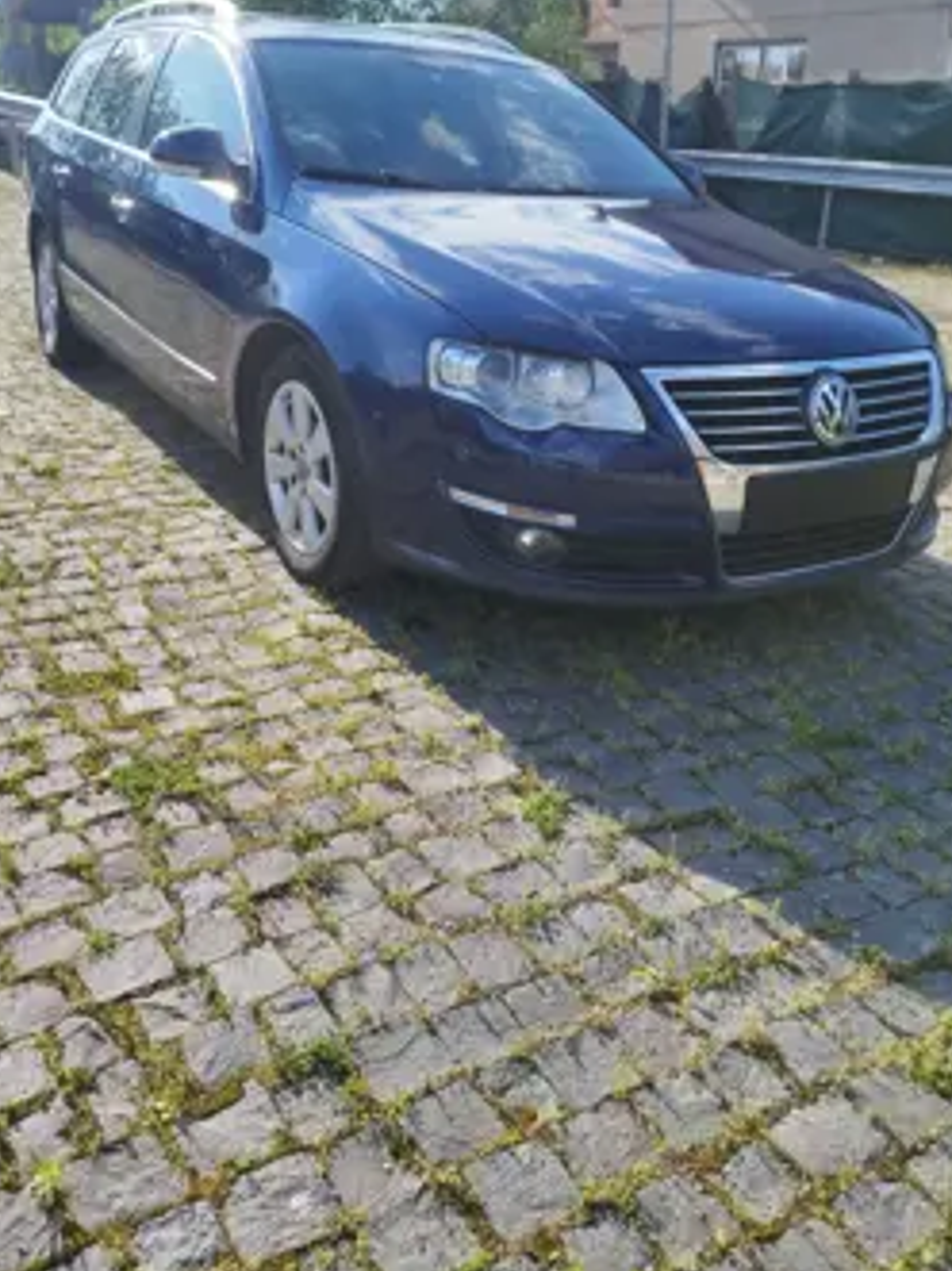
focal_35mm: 29
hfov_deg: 48.2
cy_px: 576
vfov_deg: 61.6
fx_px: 1064
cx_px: 453
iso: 50
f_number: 1.89
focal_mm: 5.89
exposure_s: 1/926
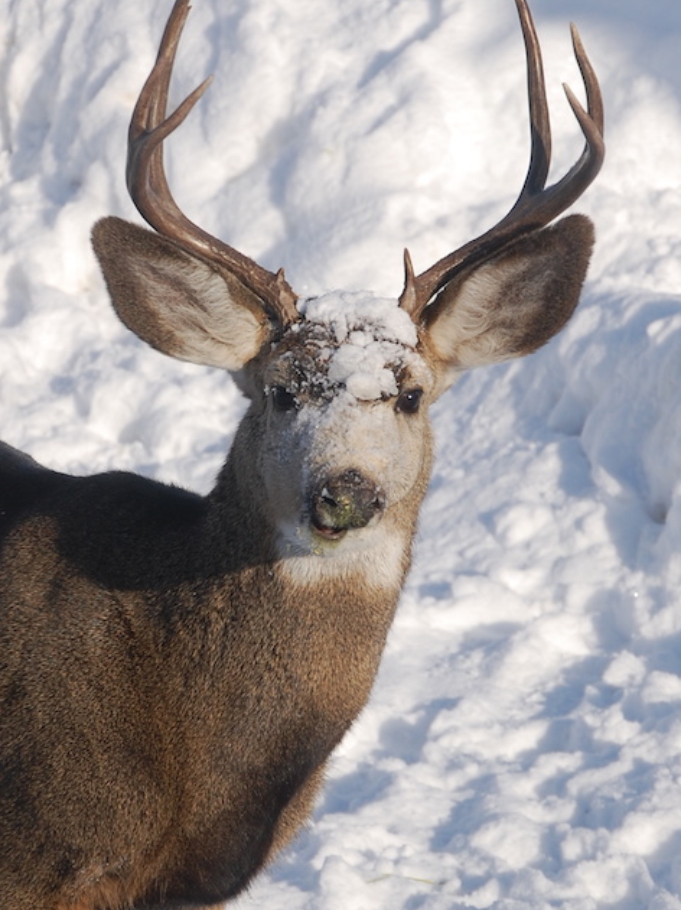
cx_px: 265
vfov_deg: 6.1
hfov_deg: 4.5
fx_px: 8580
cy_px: 366
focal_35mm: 327
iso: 200
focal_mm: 125
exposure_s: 1/800
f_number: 7.1
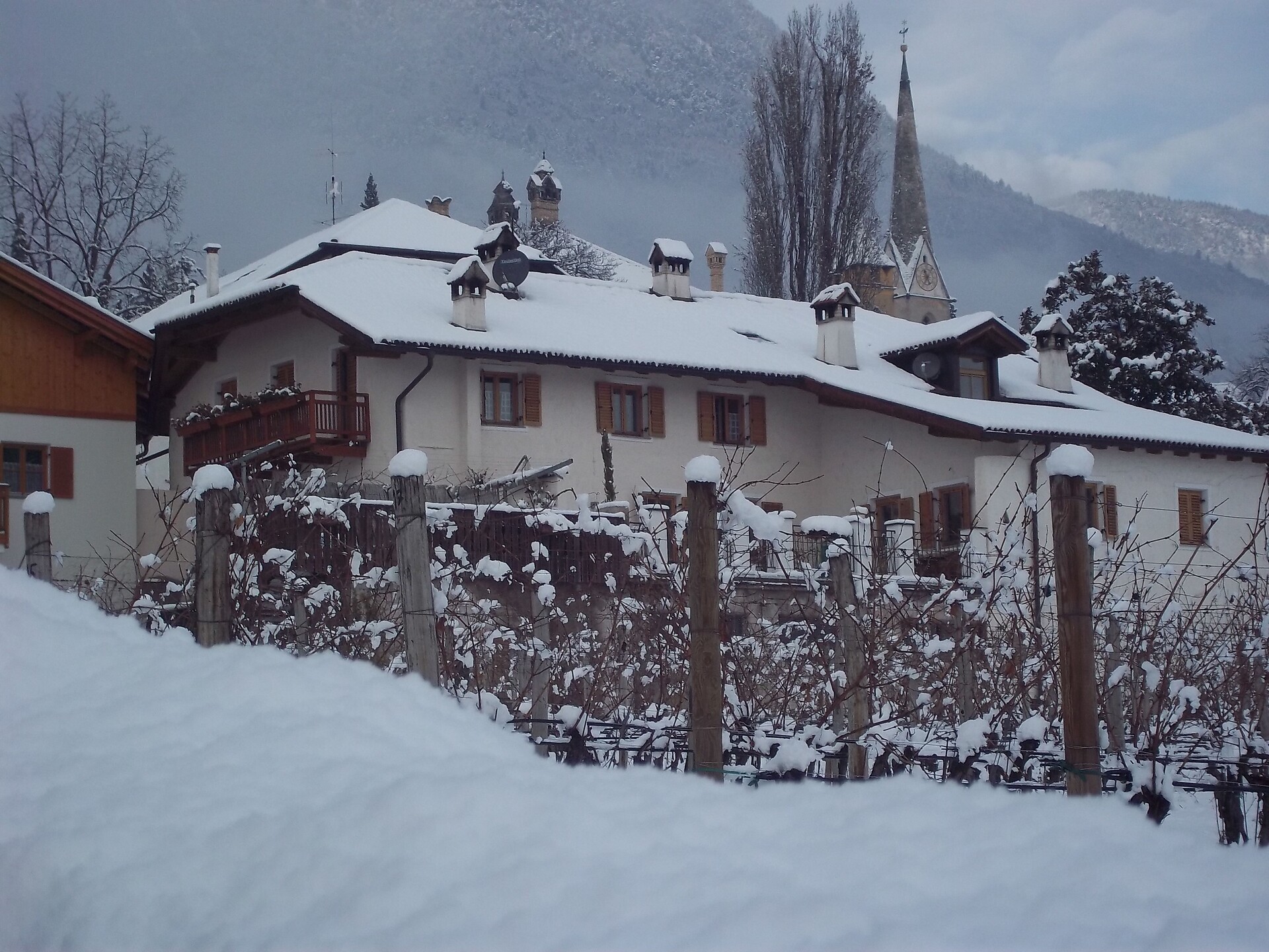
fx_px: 3153
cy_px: 476
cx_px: 634
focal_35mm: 86
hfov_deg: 22.8
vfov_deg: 17.2
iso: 80
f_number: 5
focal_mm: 15.4
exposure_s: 1/640
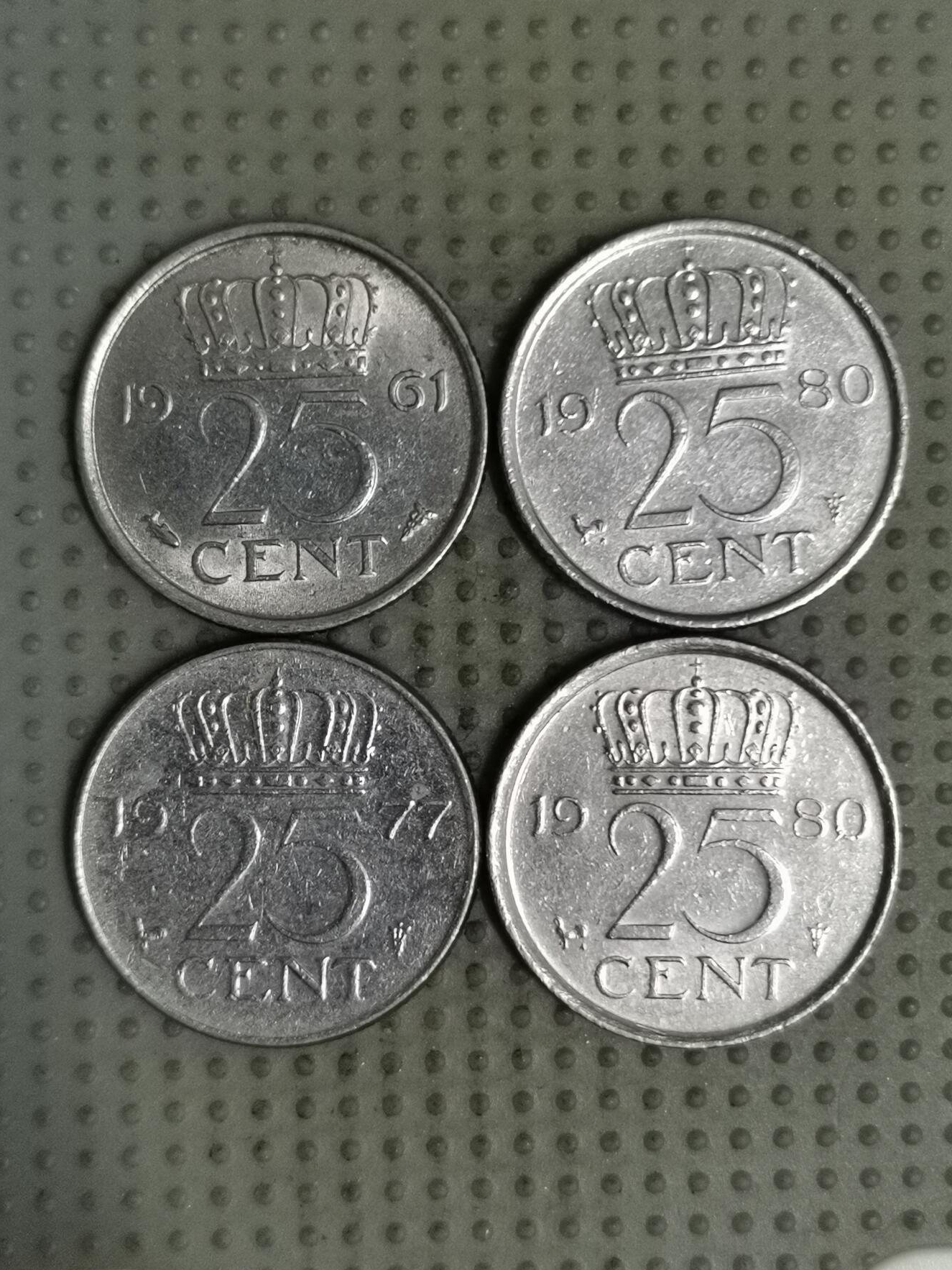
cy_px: 625
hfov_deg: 27.5
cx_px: 483
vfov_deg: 36.2
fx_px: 1943
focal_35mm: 53
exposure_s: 1/30
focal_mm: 4.75
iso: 250
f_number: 1.8
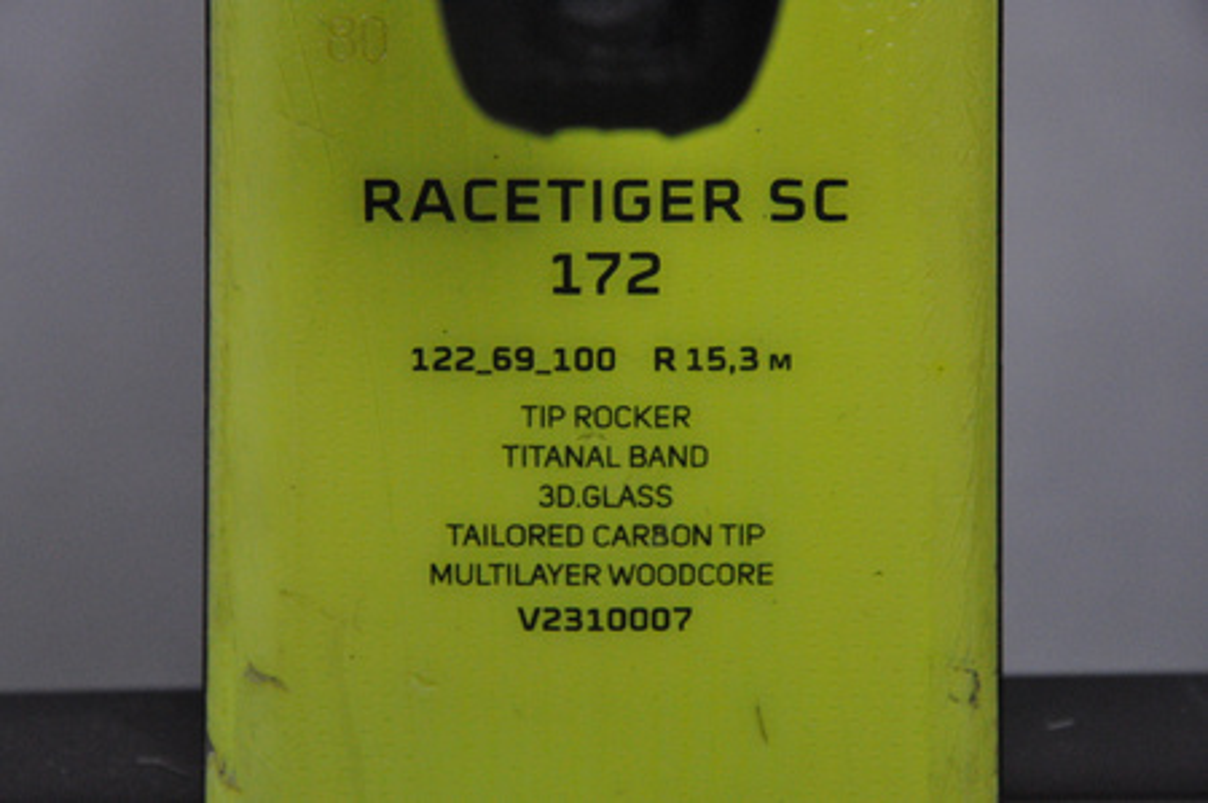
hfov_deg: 13.1
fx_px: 5279
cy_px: 402
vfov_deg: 8.7
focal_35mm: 158
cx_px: 604
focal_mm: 105
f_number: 9.5
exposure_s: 1/125
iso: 3200
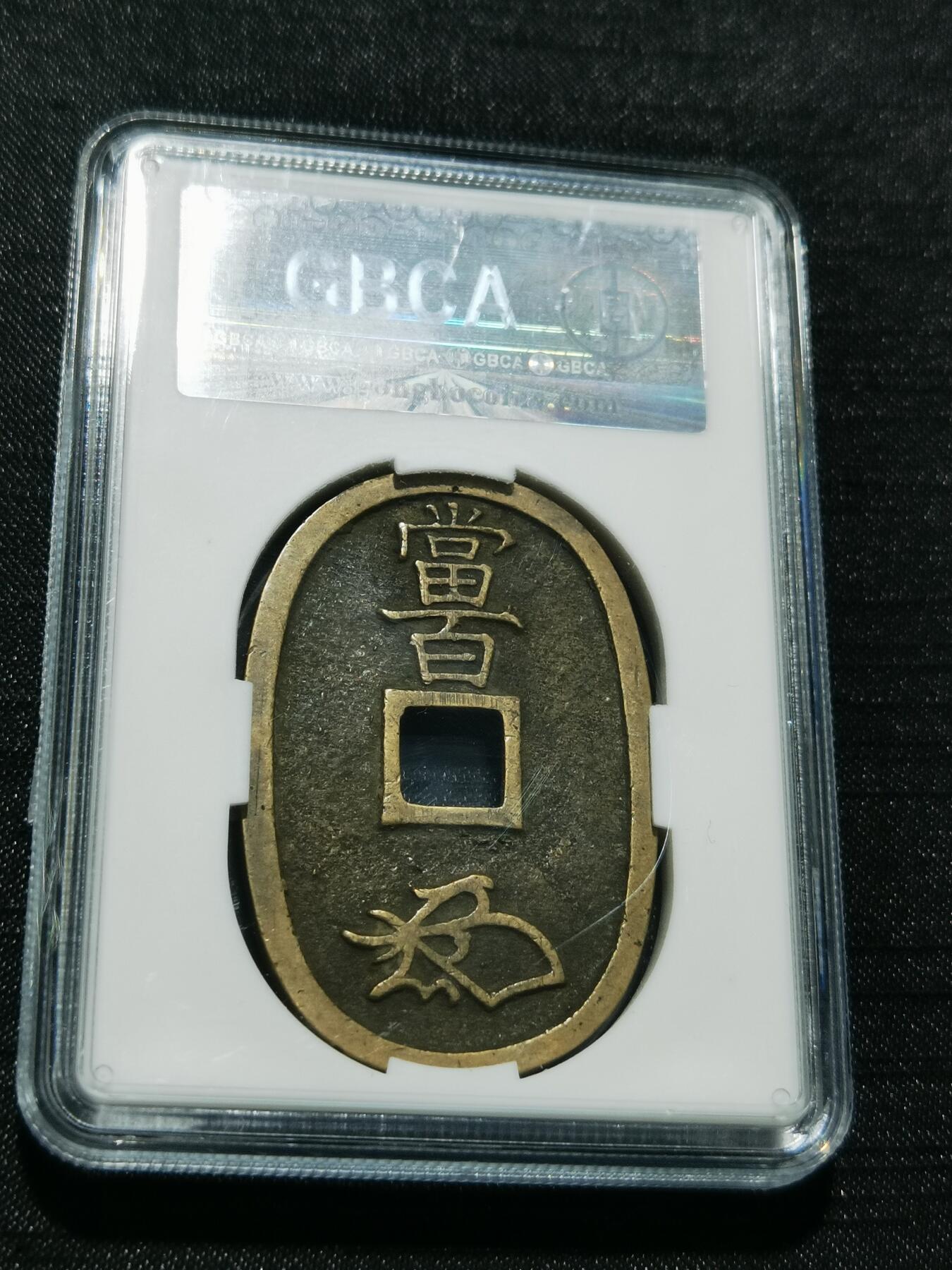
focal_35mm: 59
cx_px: 476
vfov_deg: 32.7
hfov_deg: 24.8
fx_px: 2163
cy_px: 635
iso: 100
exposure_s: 1/100
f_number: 1.9
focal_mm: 6.67
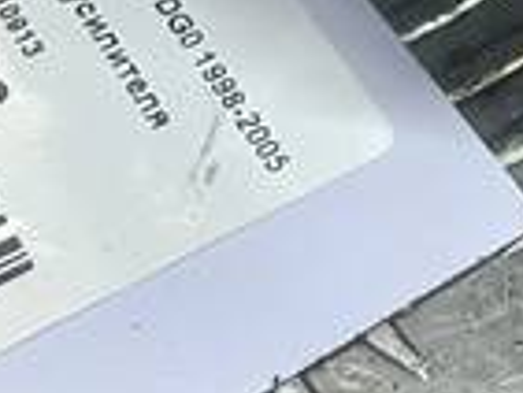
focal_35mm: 181
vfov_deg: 7.5
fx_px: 2737
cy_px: -667
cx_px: 512
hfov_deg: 10.8
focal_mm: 4.6
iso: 80
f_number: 1.8
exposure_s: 1/50
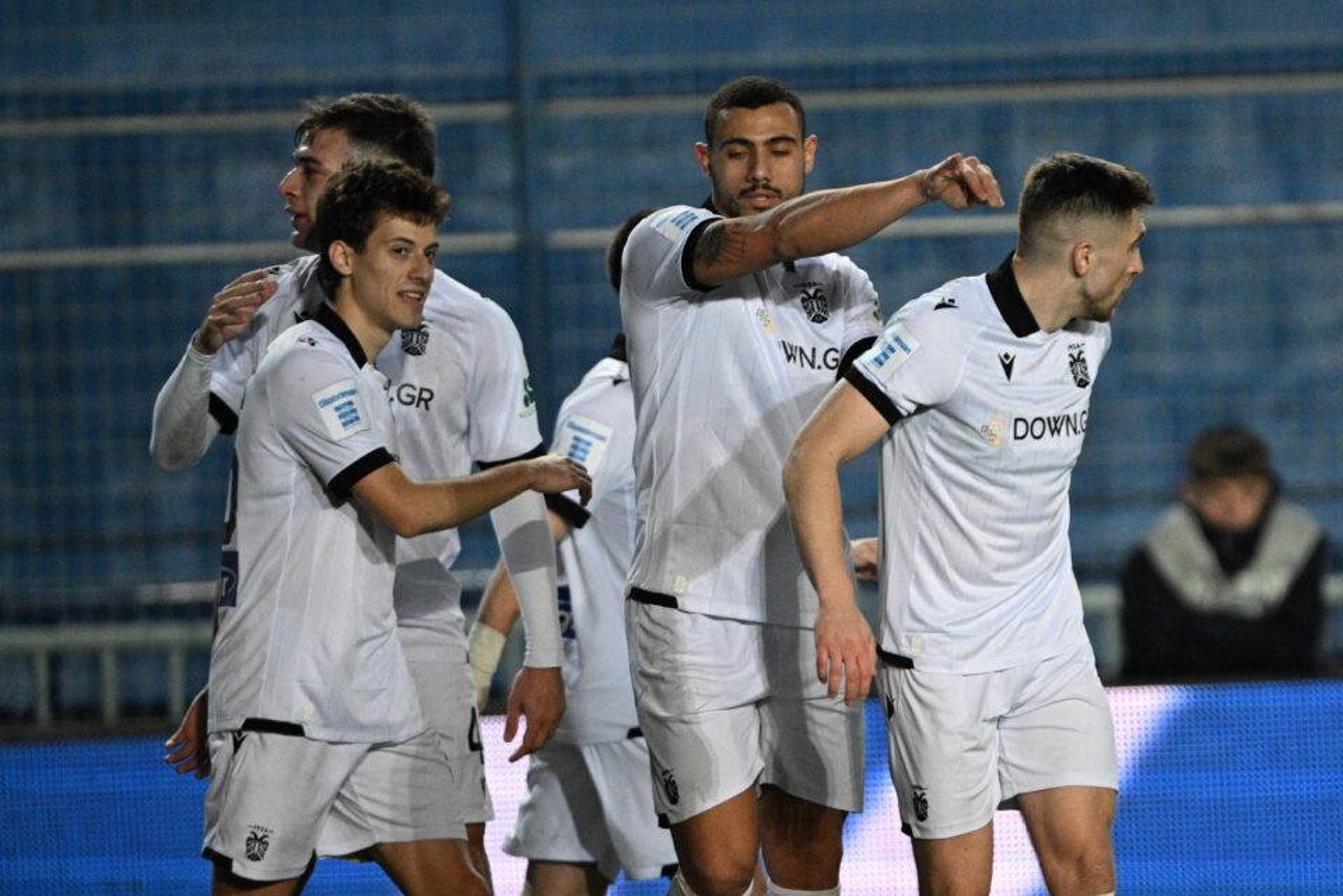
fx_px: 20900
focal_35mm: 560
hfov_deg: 3.7
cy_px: 448
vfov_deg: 2.5
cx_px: 672
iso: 3200
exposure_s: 1/1000
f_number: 4
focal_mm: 560
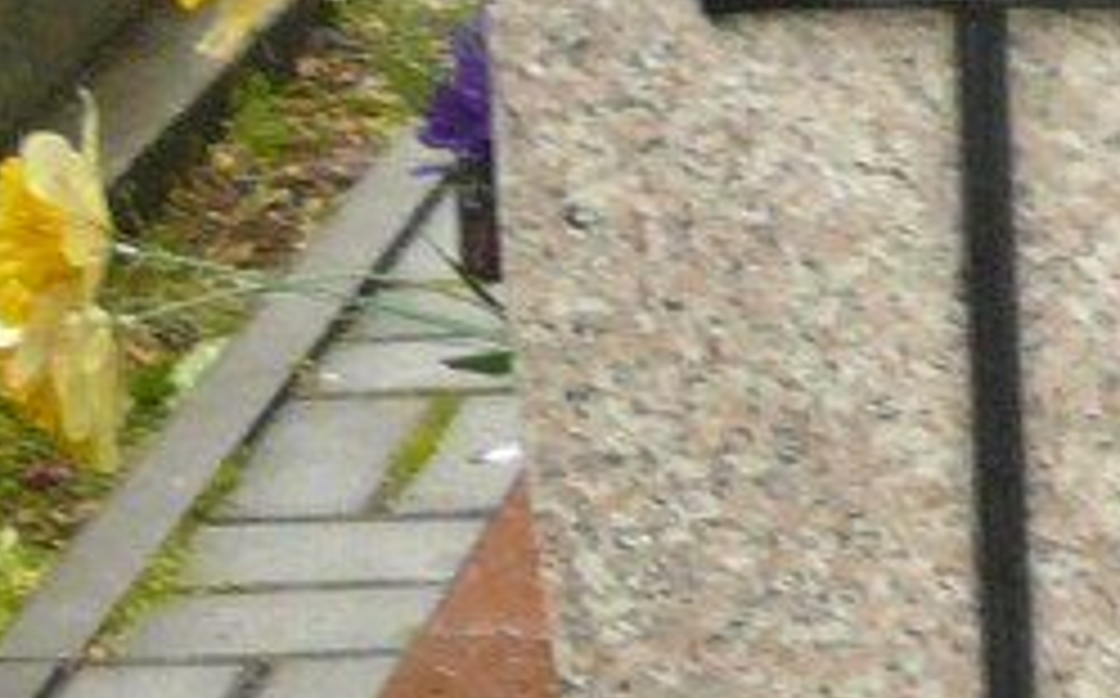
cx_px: 1642
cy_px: 27
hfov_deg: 10.6
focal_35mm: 191
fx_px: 5823
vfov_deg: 6.8
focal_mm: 4.6
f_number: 2.8
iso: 100
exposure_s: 1/40
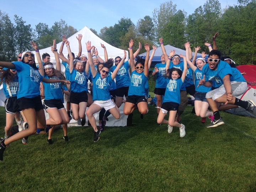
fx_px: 244
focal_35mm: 33
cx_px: 128
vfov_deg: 42.9
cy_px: 96
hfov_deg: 55.4
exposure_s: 1/935
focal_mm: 4.12
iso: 50
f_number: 2.4
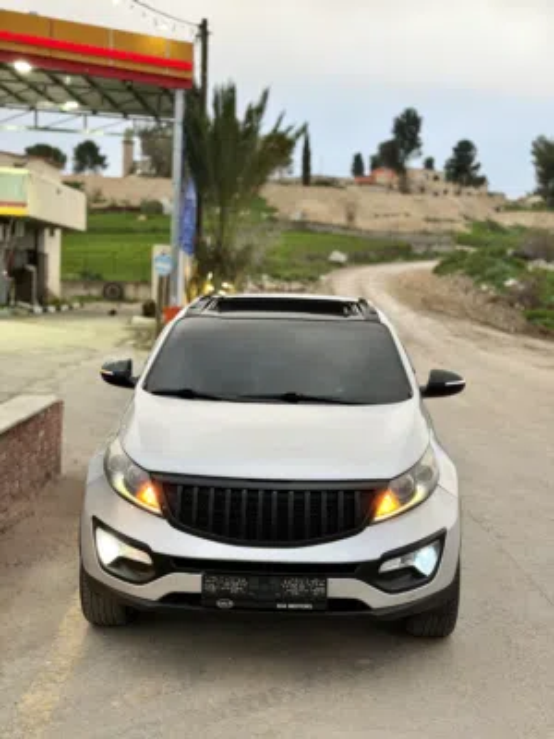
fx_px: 1024
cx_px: 277
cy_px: 370
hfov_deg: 30.3
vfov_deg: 39.7
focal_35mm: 48
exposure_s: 1/100
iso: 50
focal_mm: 6.76
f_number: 1.78
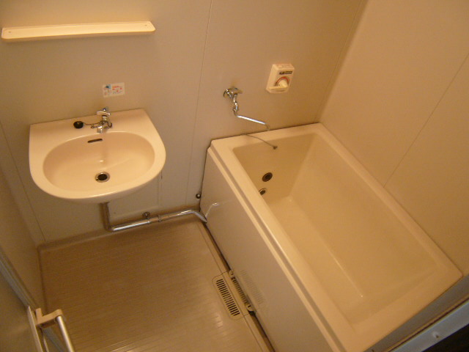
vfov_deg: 40.7
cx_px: 234
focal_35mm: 35
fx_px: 474
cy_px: 176
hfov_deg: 52.6
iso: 200
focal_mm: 5.8
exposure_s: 1/13
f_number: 2.8
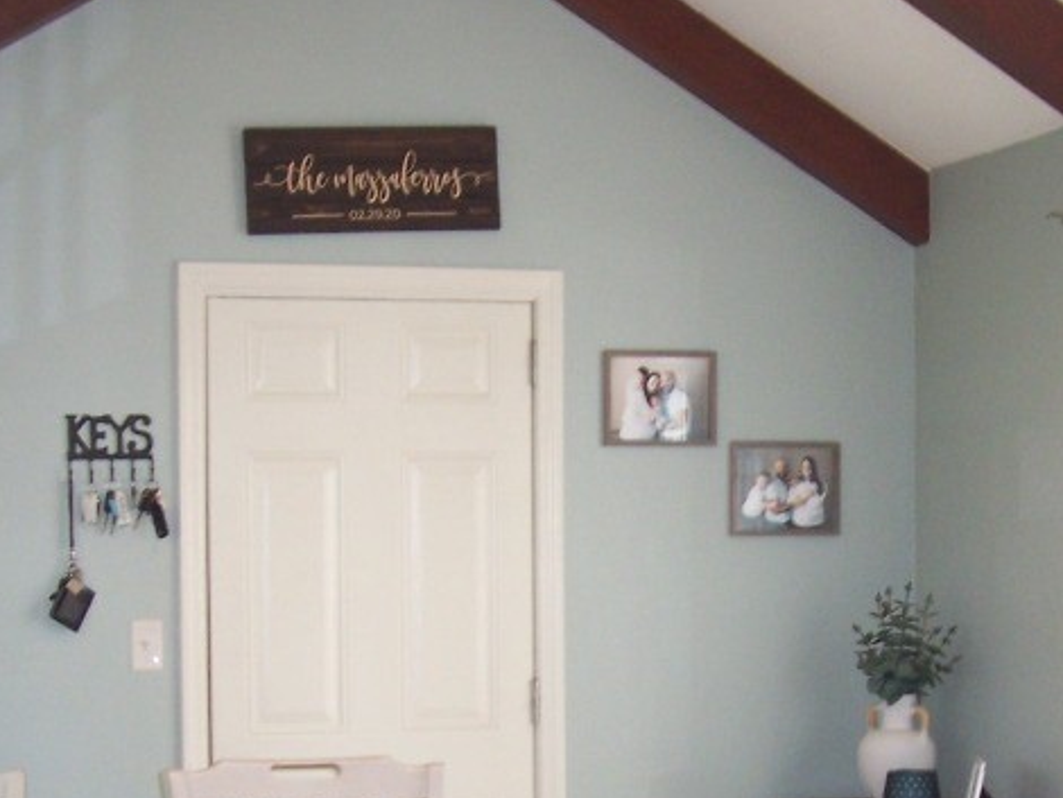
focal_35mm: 74
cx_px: 633
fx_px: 2274
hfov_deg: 26.3
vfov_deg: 19.7
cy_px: 628
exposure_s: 1/60
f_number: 2.7
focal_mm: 5.6
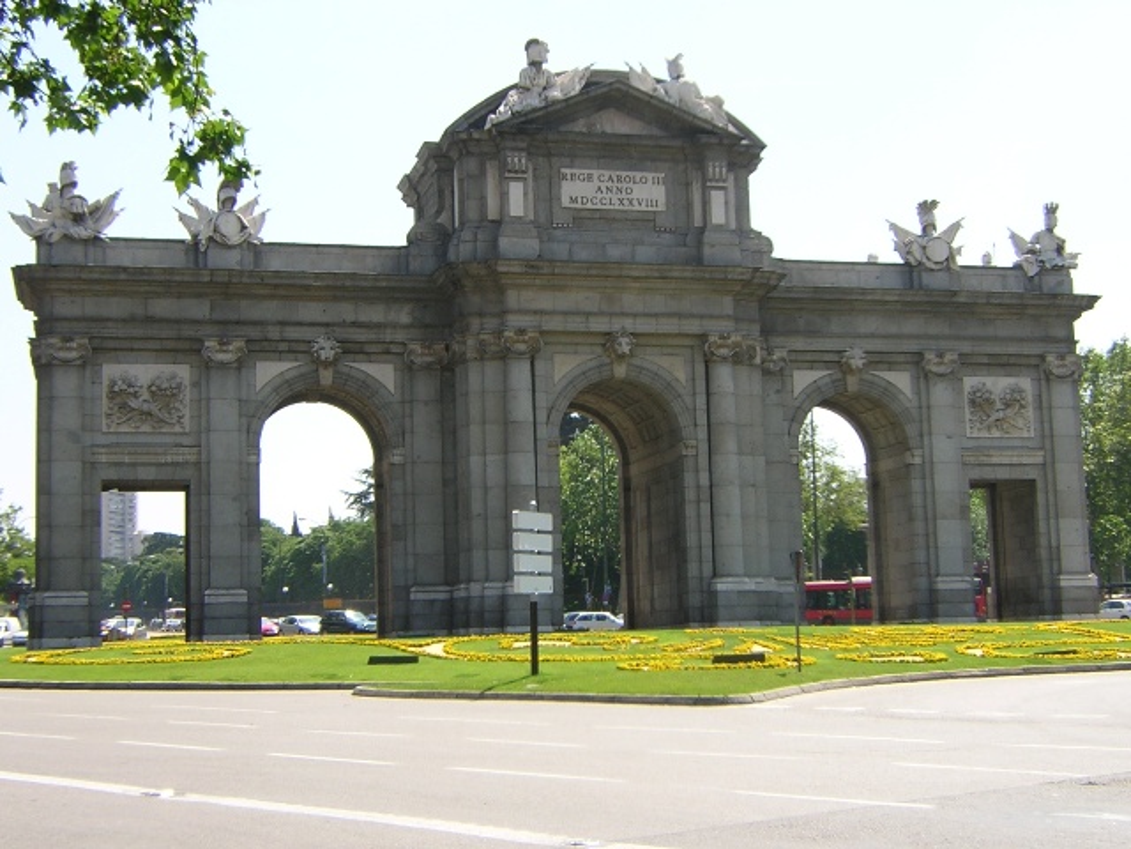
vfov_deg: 28.6
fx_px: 1666
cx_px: 566
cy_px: 424
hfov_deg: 37.5
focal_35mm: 51
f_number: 6.2
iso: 100
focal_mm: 6.6
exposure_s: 1/143
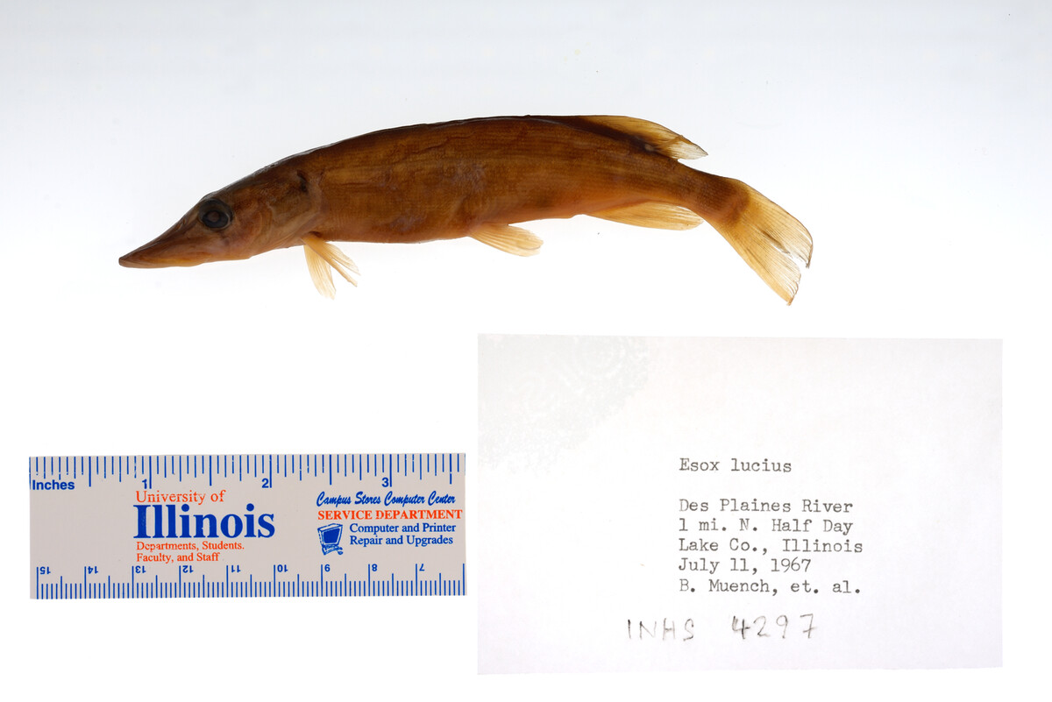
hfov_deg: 33.4
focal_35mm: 60
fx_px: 1754
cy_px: 351
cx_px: 526
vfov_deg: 22.6
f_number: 10
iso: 100
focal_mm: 60
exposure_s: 1/250
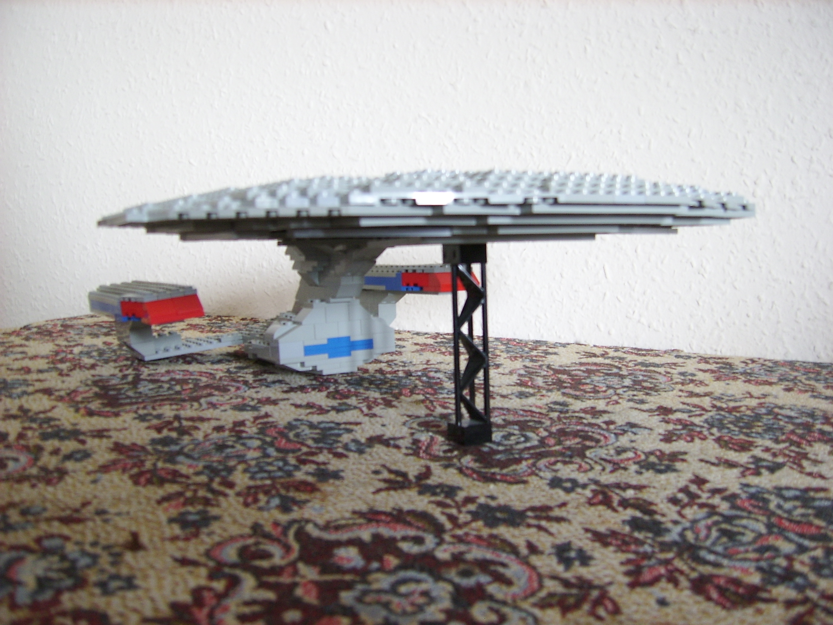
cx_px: 416
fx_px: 842
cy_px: 312
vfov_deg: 40.7
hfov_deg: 52.6
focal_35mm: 35
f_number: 2.8
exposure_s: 1/6
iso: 100
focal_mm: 5.95
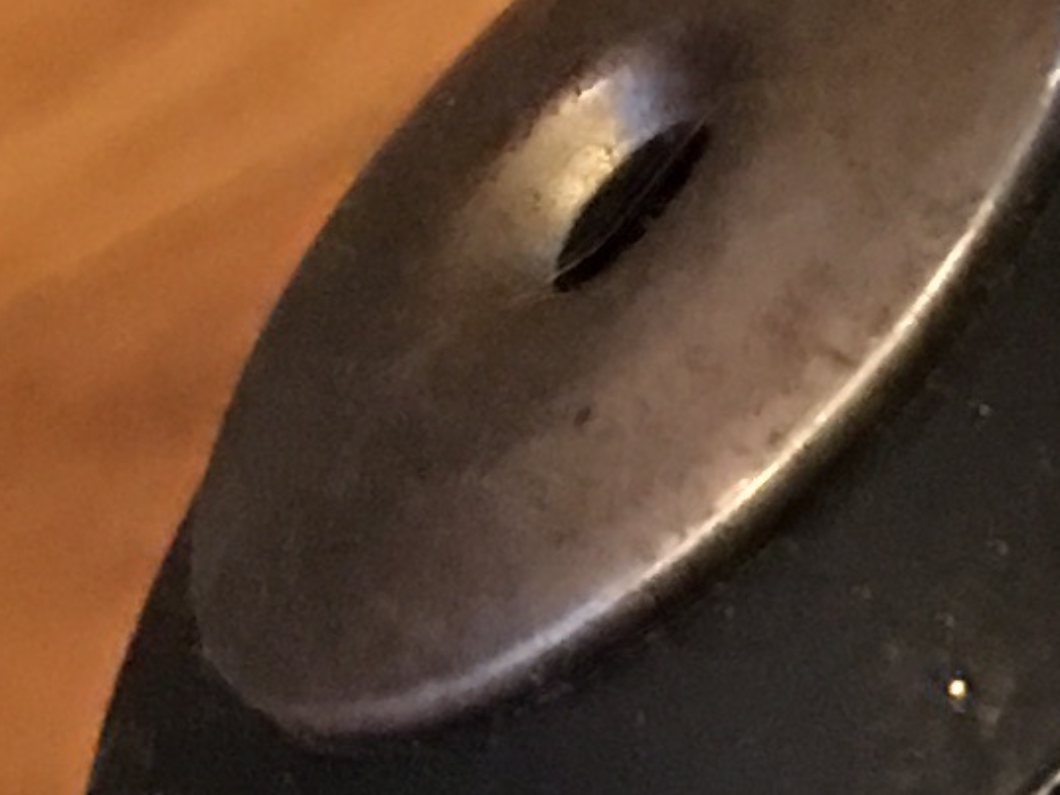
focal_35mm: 218
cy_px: 208
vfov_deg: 6.8
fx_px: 6676
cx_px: 3326
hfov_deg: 7.7
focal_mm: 4.15
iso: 80
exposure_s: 1/4
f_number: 2.2
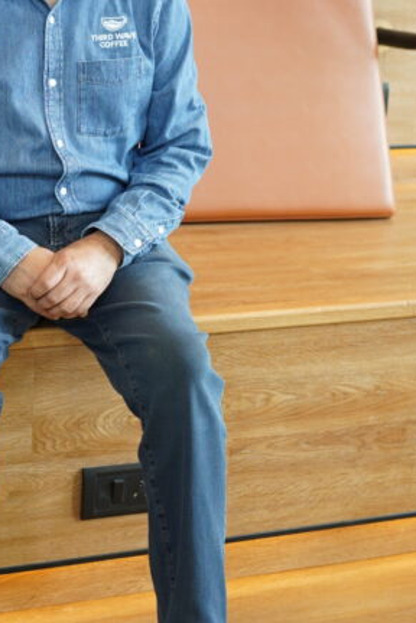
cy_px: 138
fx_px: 1439
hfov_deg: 16.2
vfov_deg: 24.1
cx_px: 40
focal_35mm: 83
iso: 640
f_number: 2.2
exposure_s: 1/125
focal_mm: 35
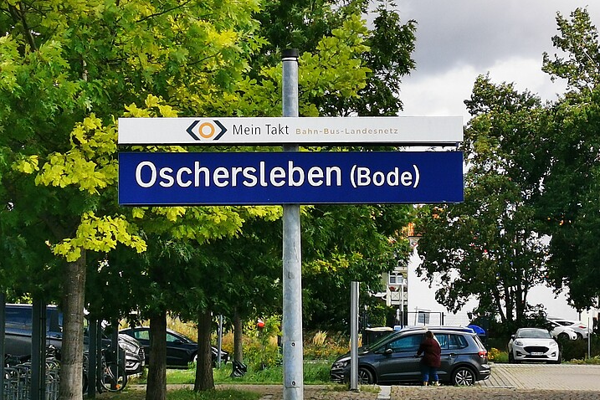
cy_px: 211
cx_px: 300
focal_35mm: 119
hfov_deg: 17.2
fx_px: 1983
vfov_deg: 11.5
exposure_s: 1/2525
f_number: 1.6
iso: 50
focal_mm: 5.56
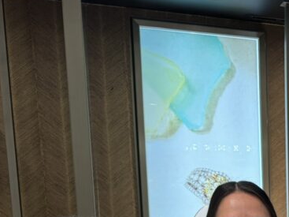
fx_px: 559
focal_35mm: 67
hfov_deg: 26.3
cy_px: 297
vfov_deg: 19.8
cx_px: 334
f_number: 1.78
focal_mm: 6.76
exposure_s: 1/120
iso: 125
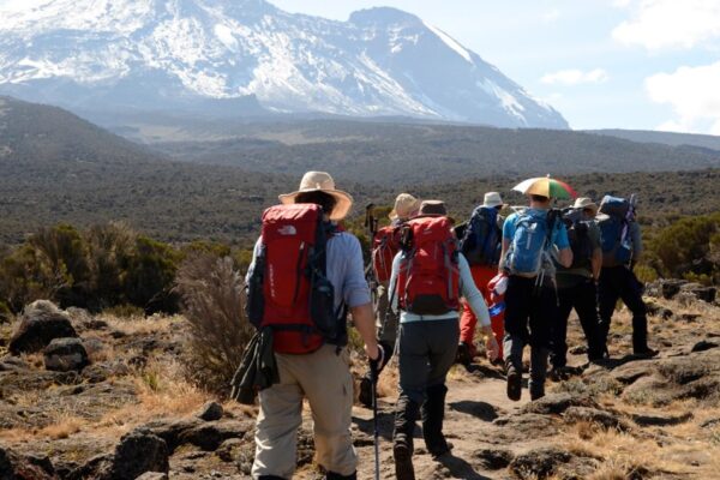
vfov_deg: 18.2
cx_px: 360
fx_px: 1500
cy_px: 240
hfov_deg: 27.0
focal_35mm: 75
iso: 400
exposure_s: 1/400
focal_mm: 50
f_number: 10
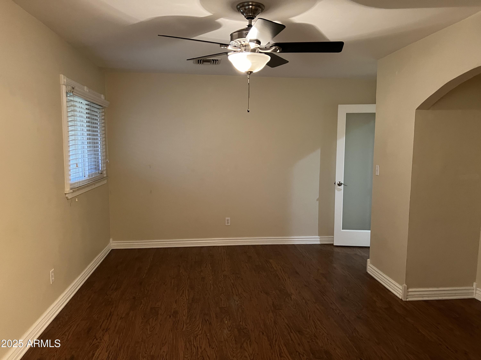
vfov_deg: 53.1
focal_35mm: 26
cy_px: 180
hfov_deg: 67.3
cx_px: 240
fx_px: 361
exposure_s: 1/40
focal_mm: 5.7
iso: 500
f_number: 1.5
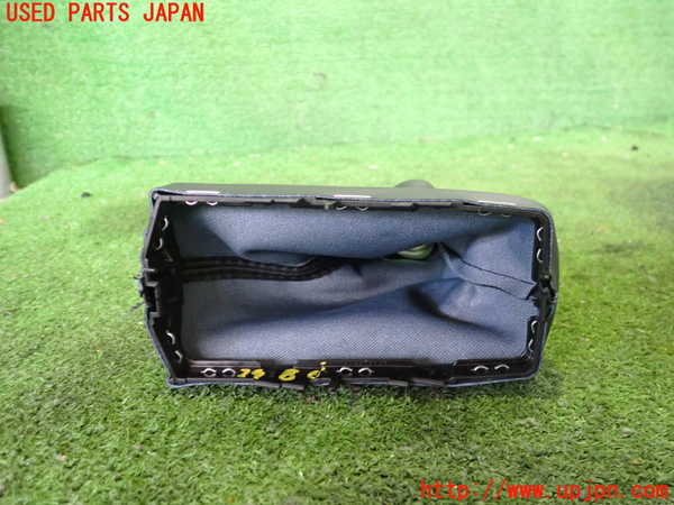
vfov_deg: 46.8
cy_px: 252
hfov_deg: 60.0
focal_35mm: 30
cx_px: 337
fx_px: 584
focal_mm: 5.4
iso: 640
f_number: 2.3
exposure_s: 1/30
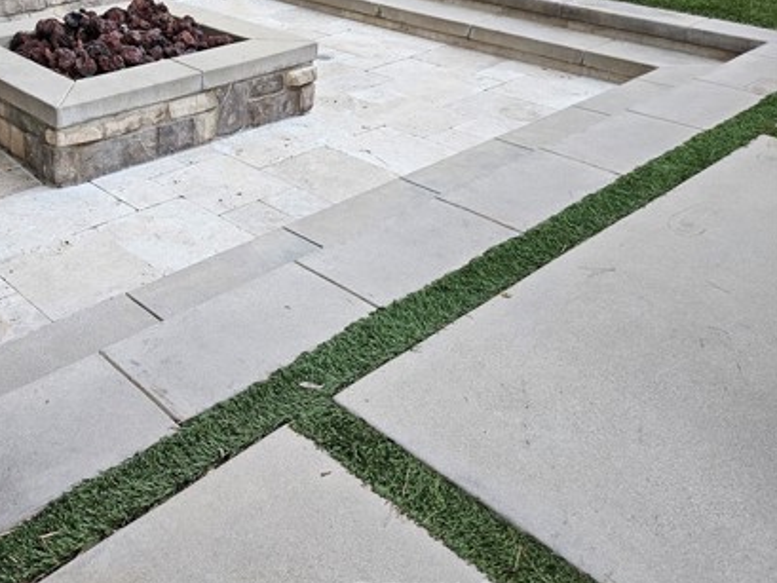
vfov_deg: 39.0
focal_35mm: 36
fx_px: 808
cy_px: 171
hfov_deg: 48.8
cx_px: 173
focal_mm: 5.4
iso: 160
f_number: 1.8
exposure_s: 1/180
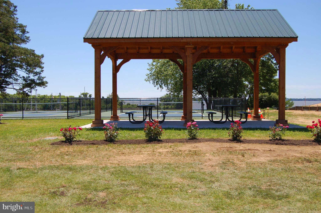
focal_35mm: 45
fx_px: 401
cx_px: 160
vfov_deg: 29.8
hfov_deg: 43.6
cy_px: 106
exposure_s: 1/500
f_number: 7.1
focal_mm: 30
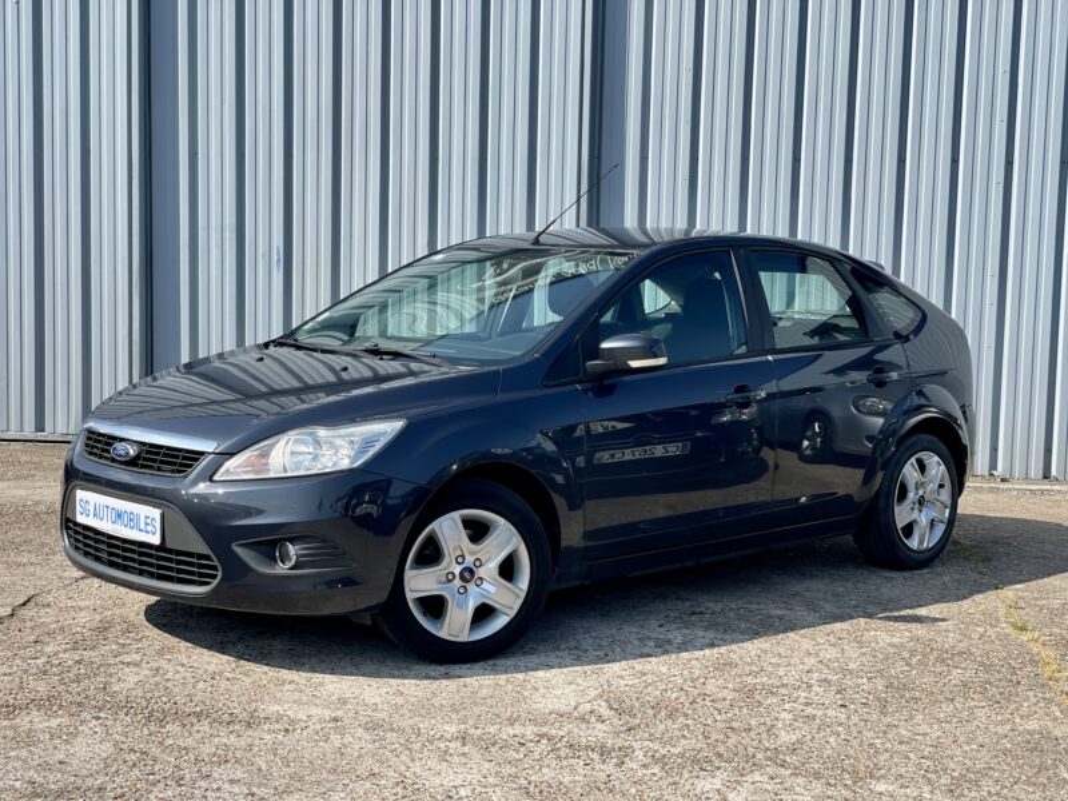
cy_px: 400
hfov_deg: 36.8
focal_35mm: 52
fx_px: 1604
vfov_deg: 28.0
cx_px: 534
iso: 32
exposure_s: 1/1497
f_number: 2
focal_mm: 6
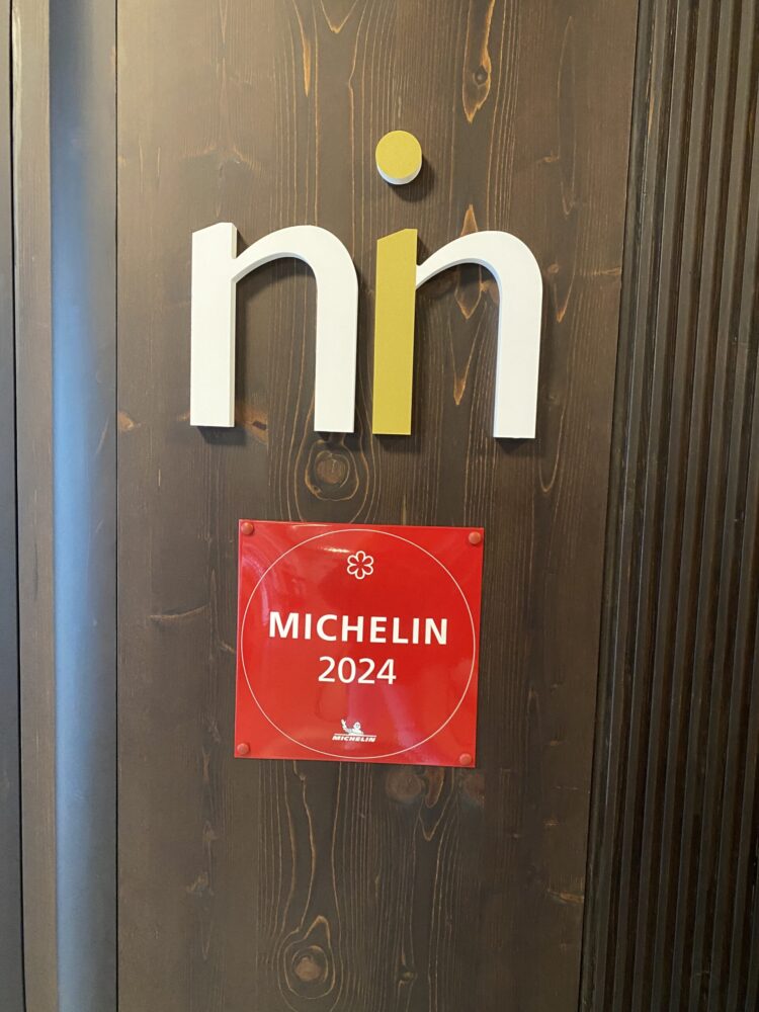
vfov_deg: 67.3
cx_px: 380
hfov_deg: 53.1
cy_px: 506
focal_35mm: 26
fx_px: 760
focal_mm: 4.25
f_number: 1.8
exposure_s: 1/32
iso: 640
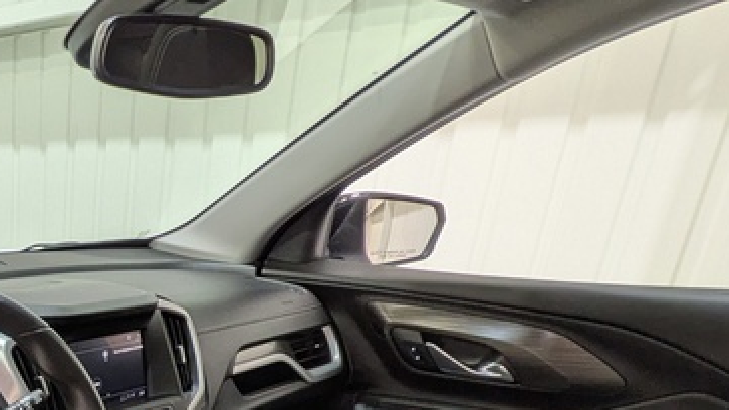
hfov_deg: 40.3
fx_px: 831
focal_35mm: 43
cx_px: -30
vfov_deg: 23.7
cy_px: 563
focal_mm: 1.83
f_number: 2.2
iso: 107
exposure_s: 1/50
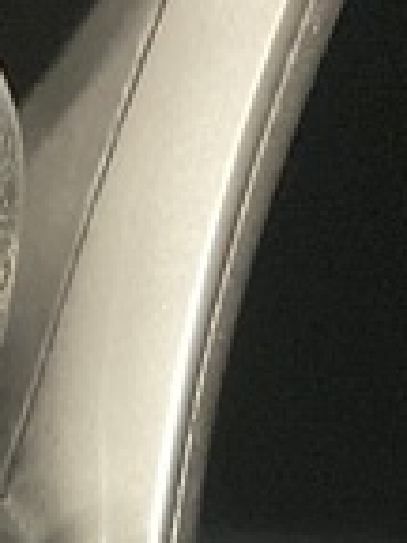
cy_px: 1033
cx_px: -23
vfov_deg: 9.6
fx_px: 3041
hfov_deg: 7.6
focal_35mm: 194
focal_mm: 3
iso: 500
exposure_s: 1/30
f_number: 1.8
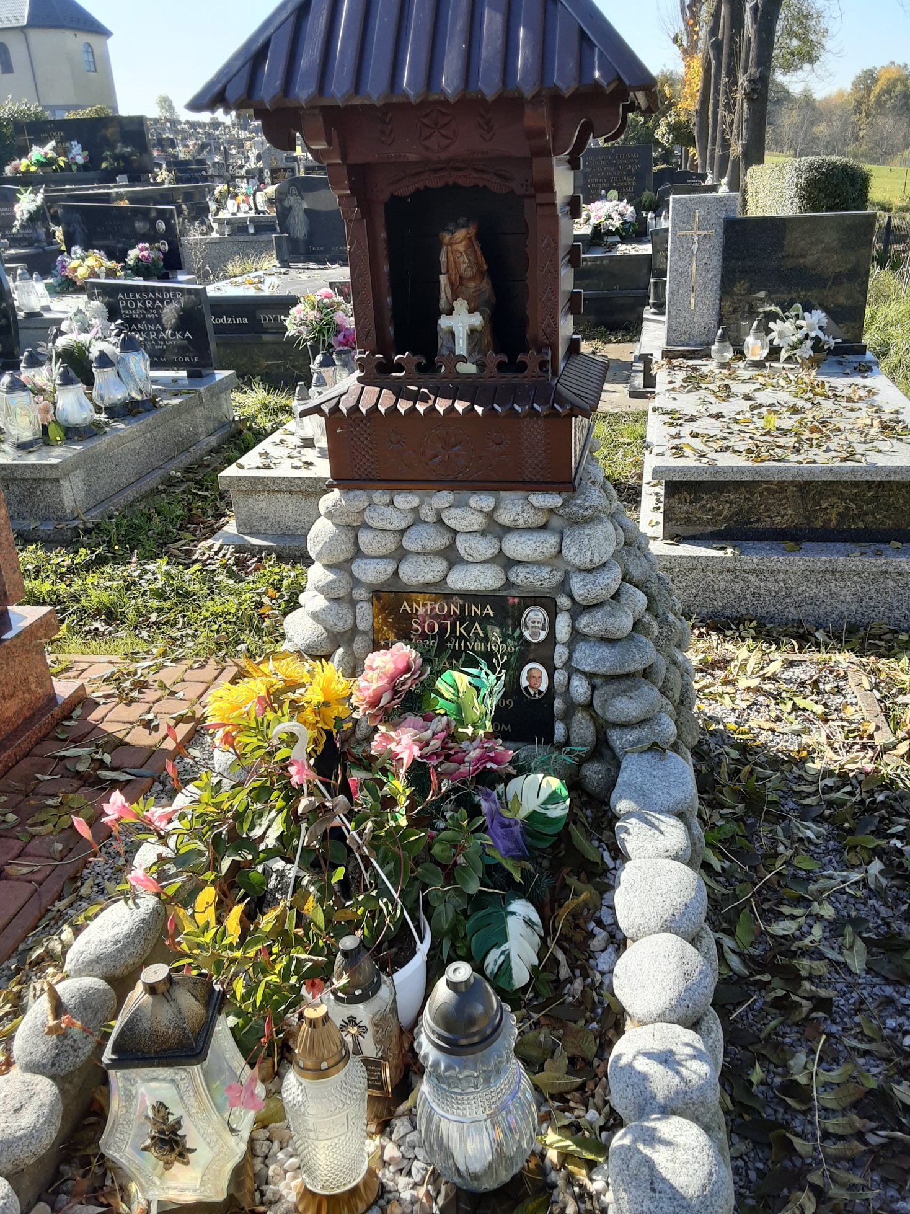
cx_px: 455
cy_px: 607
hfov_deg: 49.7
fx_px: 982
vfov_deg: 63.5
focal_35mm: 28
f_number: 1.9
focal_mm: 2.9
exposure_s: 1/435
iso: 40
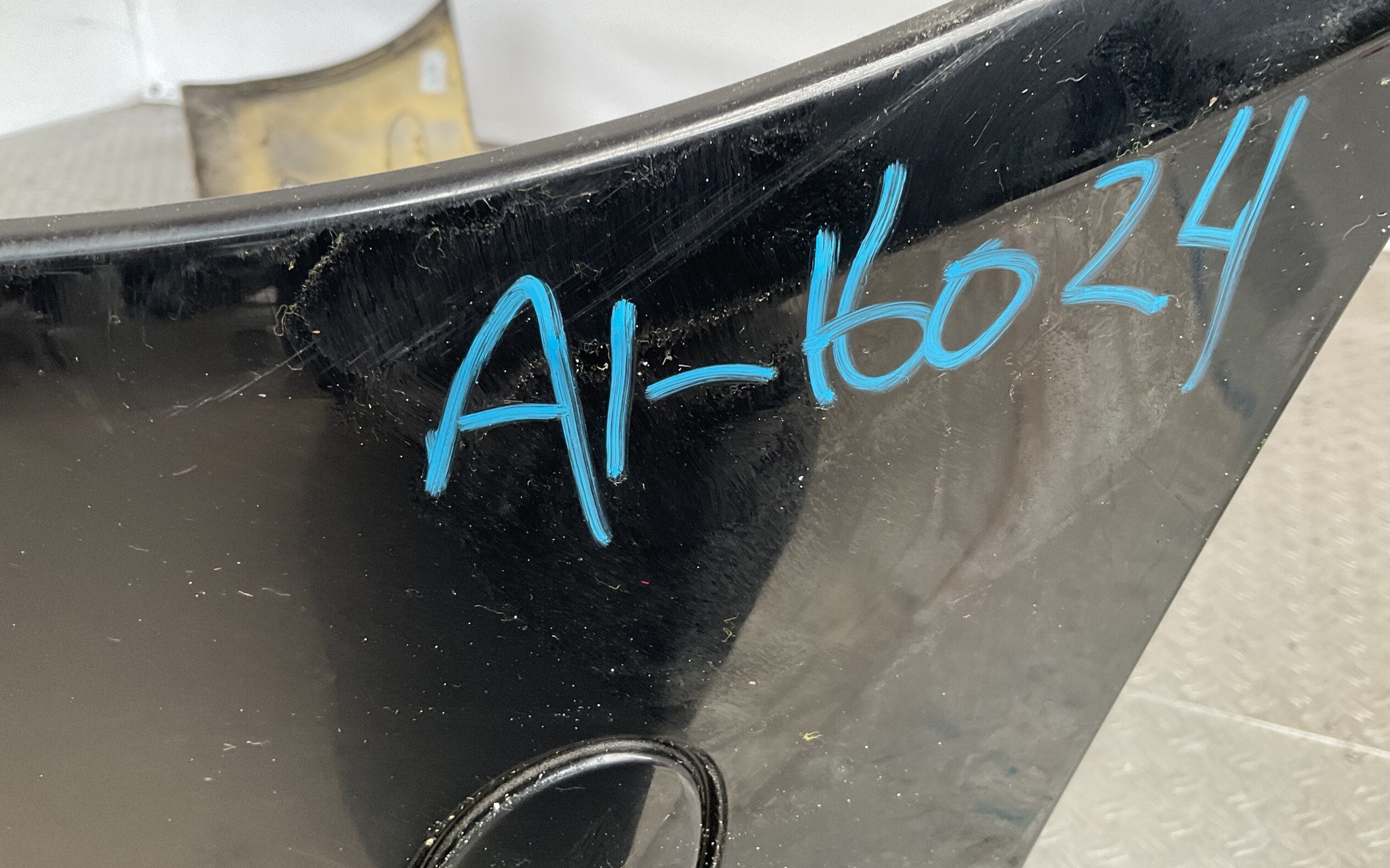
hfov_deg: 61.2
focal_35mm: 31
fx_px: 1174
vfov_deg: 40.4
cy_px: 353
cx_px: 697
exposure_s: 1/50
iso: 50
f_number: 1.8
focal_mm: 3
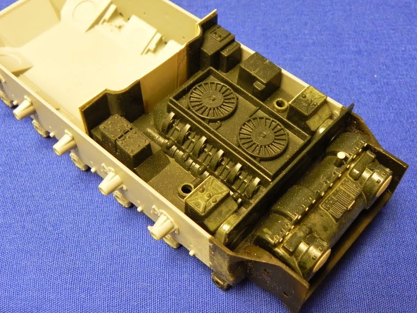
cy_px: 163
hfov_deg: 46.8
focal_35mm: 40
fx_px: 482
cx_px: 222
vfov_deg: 35.9
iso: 400
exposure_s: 1/26.6
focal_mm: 6.6
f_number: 3.2
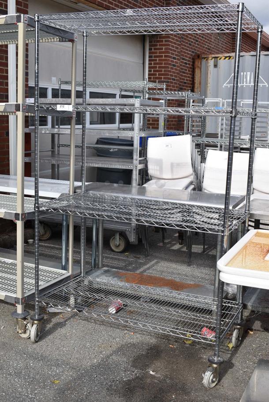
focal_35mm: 44
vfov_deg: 44.9
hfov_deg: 30.9
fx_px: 487
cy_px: 201
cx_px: 134
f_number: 8
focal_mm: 29
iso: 125
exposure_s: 1/250
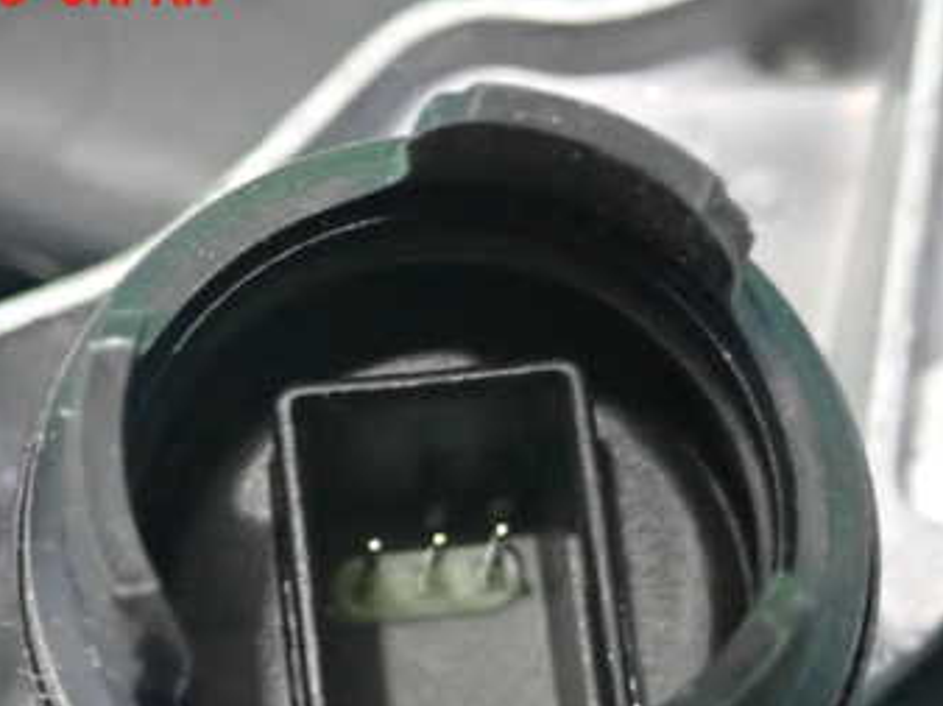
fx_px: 2613
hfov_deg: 20.4
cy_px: 580
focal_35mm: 96
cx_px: 541
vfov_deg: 15.3
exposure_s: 1/50
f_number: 3.3
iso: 3200
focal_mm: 9.65
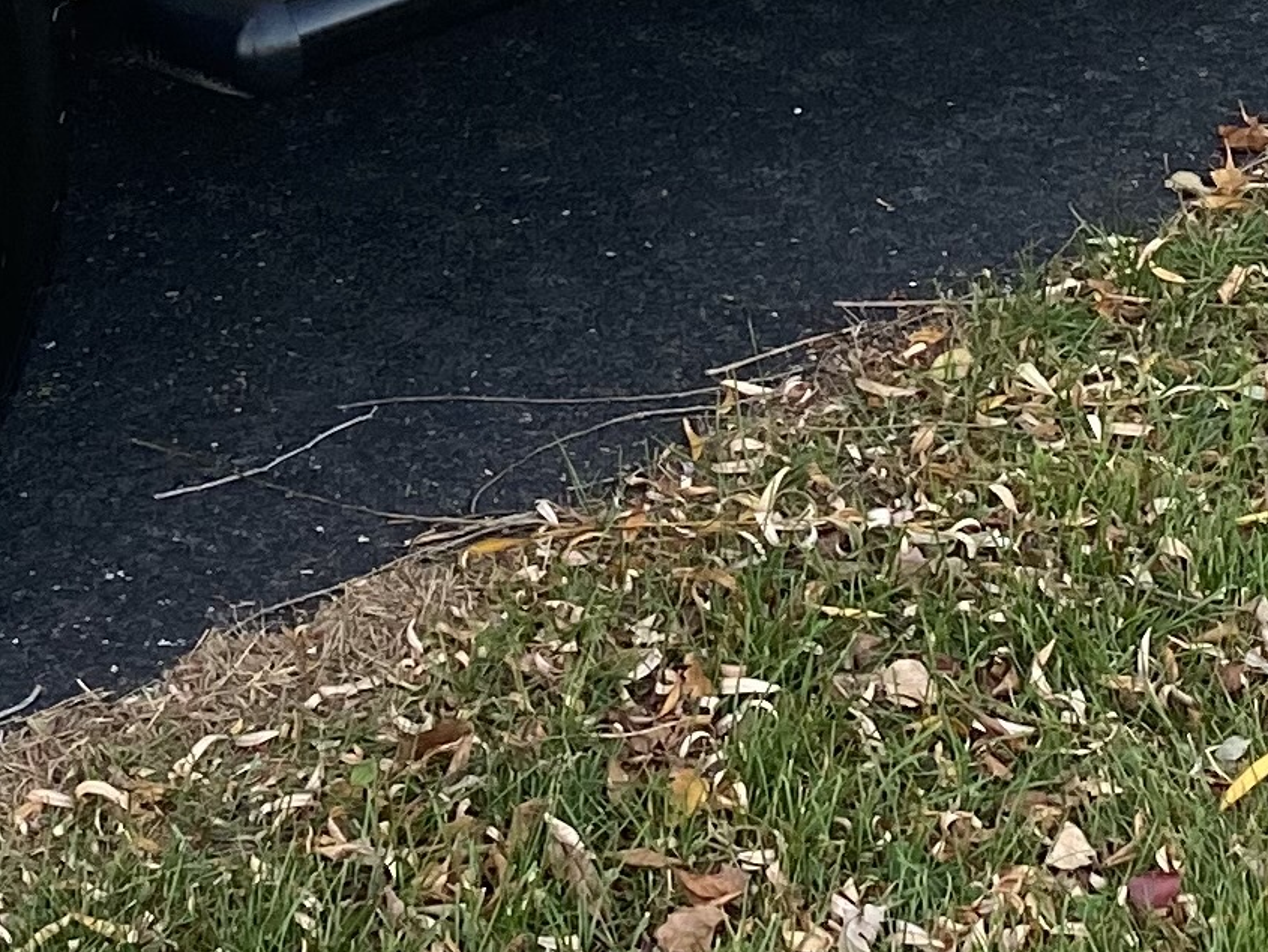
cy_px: -1023
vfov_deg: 10.8
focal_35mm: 124
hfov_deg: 15.7
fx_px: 4543
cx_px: 165
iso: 80
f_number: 1.8
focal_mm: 4.25
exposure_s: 1/121
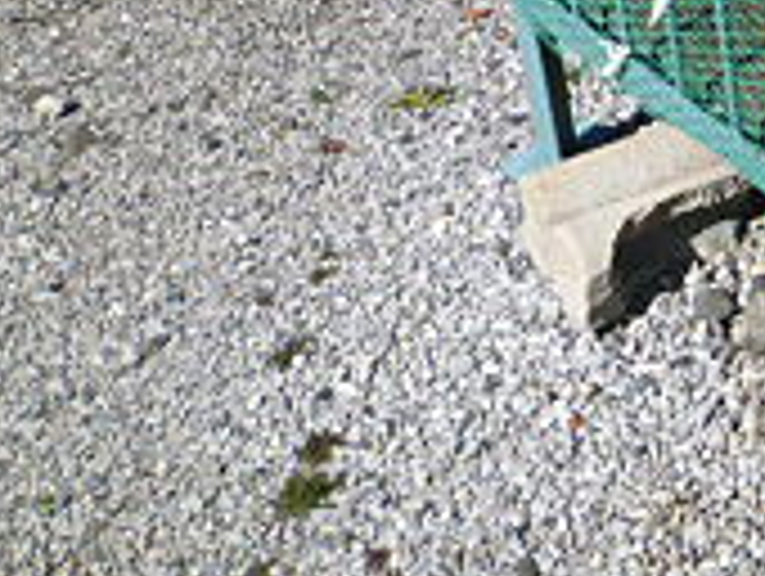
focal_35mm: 94
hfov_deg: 17.5
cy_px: -387
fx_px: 2080
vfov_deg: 14.3
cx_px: 1318
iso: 80
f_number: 4.5
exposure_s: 1/500
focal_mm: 4.5
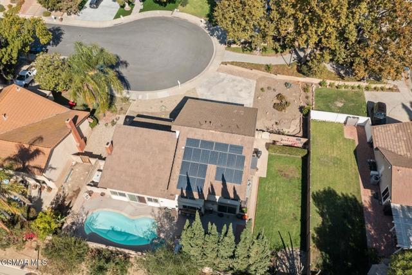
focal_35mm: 28
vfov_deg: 46.4
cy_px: 138
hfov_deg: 65.5
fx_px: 320
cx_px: 206
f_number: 5
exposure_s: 1/60
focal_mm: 10.26
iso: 100
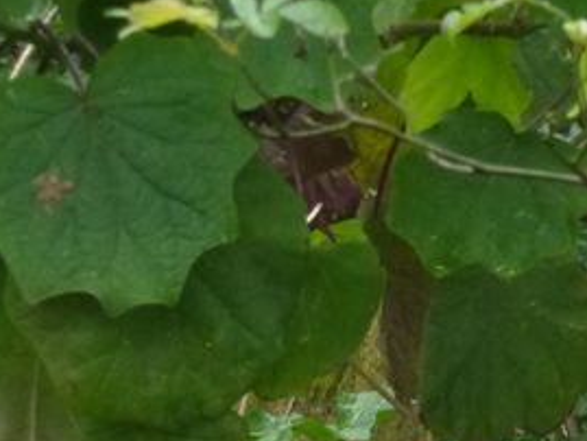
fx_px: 5293
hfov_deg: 6.3
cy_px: 533
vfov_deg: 4.8
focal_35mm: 312
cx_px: 378
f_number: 4.8
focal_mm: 14.8
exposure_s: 1/160
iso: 320
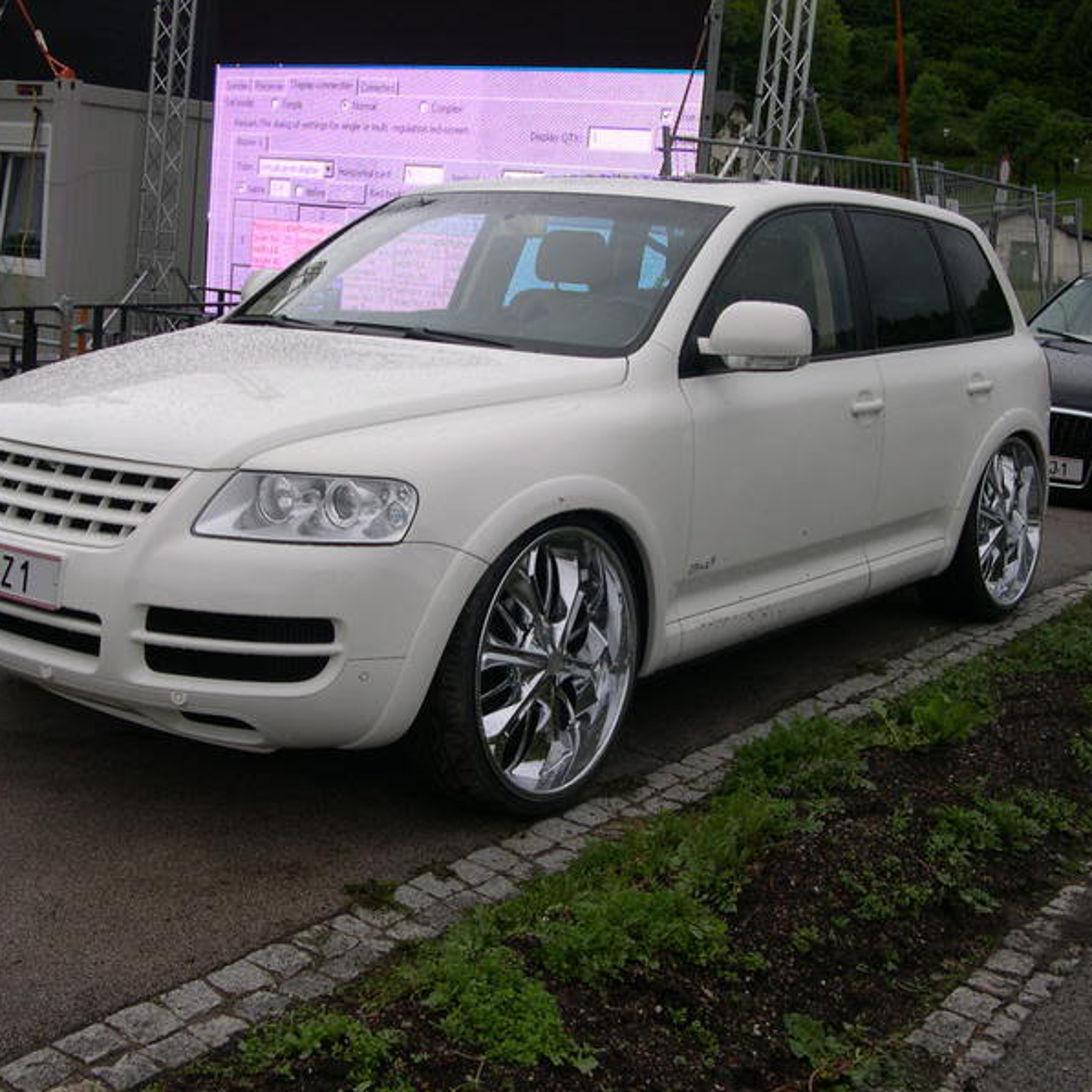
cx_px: 505
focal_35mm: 45
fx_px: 1606
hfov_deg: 37.5
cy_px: 547
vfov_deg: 37.6
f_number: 7.6
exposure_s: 1/108
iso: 100
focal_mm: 8
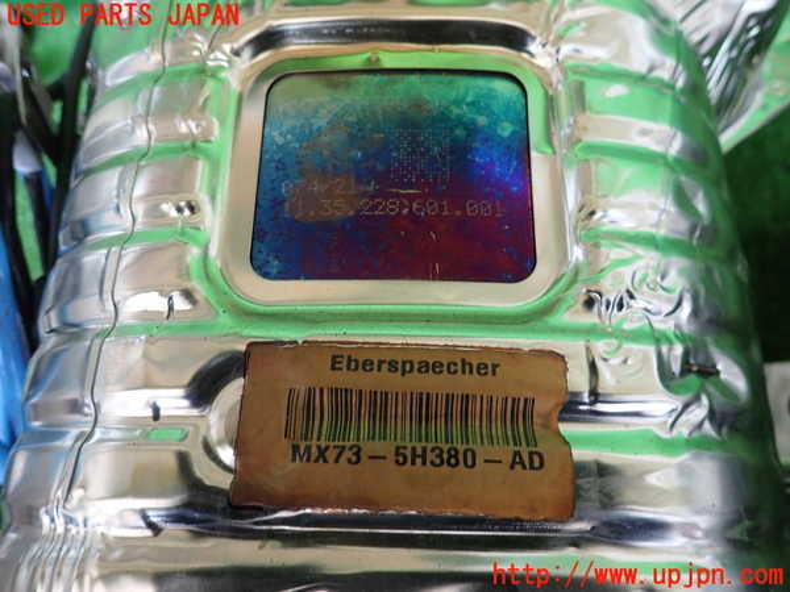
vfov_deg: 54.9
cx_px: 395
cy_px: 296
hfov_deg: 69.4
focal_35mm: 25
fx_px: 571
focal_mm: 4.5
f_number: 2
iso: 200
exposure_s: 1/50
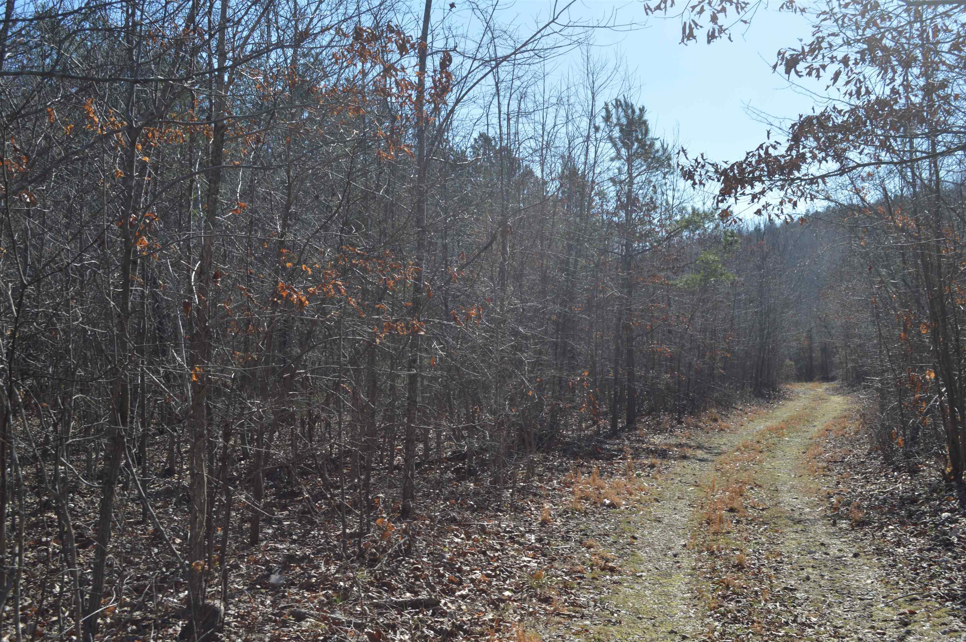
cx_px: 483
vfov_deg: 34.1
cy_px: 321
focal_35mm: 39
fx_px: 1045
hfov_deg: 49.6
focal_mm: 26
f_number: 8
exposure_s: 1/250
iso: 100
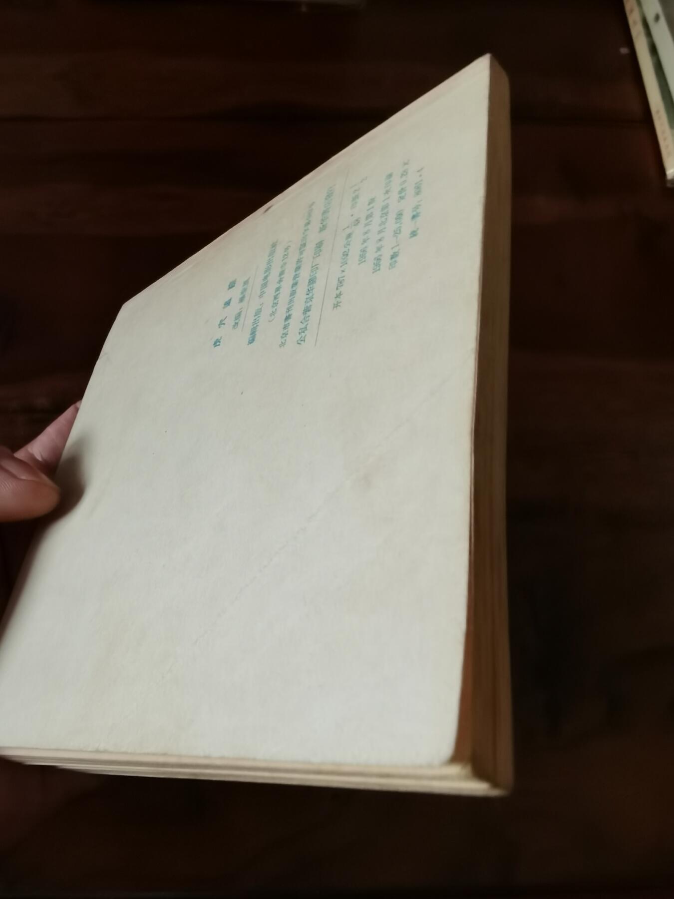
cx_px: 337
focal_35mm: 27
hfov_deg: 51.4
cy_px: 450
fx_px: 701
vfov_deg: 65.3
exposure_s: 1/25
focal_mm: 2.26
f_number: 2.2
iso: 320
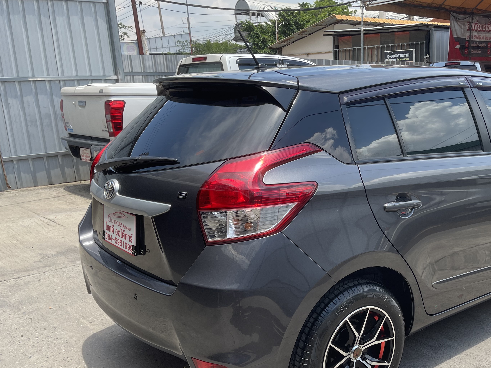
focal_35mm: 37
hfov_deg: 48.8
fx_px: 525
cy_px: 230
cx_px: 349
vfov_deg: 38.4
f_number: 1.6
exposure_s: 1/1238
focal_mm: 5.1
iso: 32
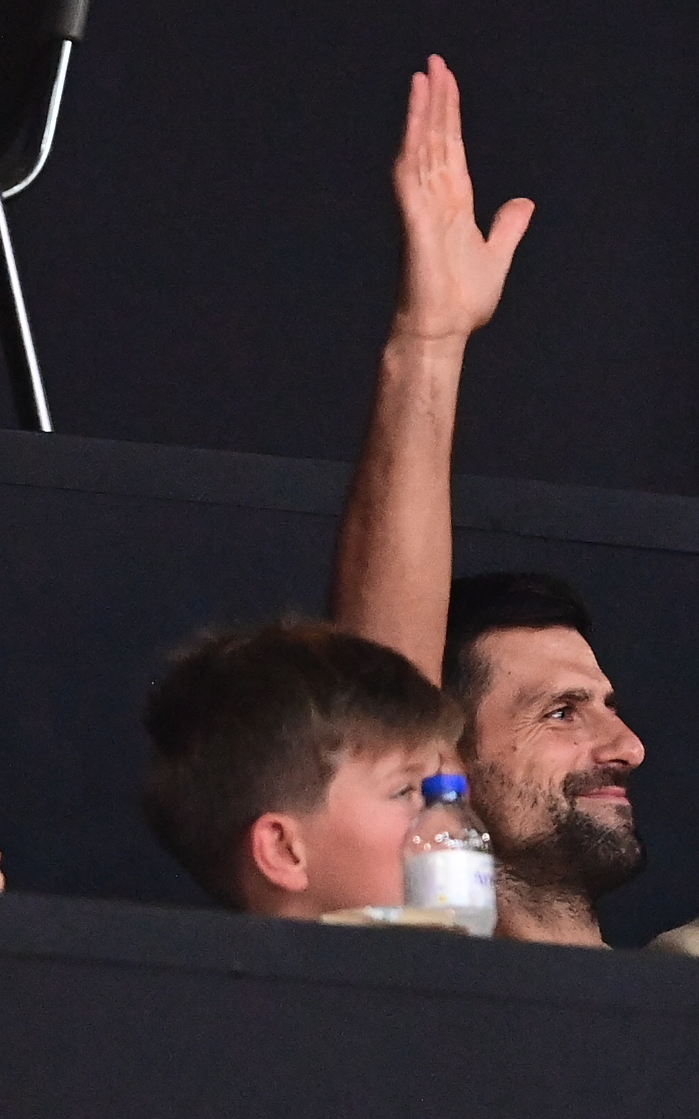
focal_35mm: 613
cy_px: 559
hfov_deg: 2.1
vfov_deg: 3.4
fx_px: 18678
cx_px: 723
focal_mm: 400
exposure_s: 1/400
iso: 2000
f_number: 3.2
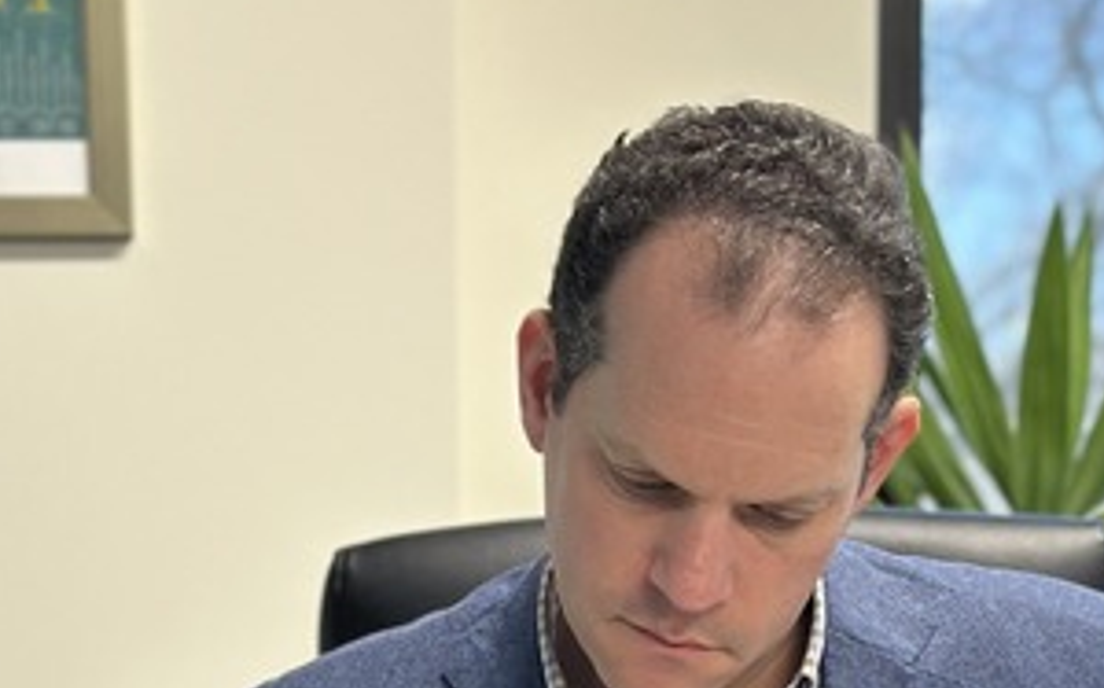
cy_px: 820
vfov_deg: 10.0
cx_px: 615
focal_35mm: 129
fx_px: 3878
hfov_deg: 16.2
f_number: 1.78
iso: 100
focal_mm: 6.86
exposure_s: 1/60
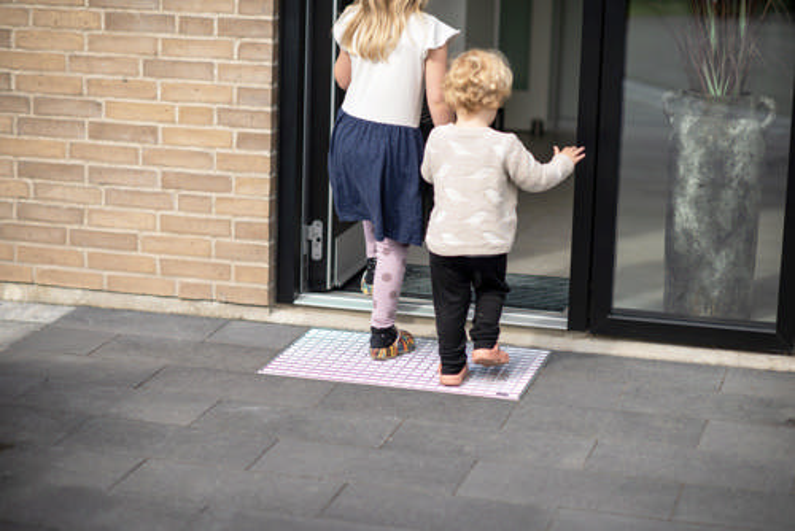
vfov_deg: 16.1
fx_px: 1878
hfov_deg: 23.9
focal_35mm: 85
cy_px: 266
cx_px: 398
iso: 64
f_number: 2
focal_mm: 85
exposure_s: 1/1000
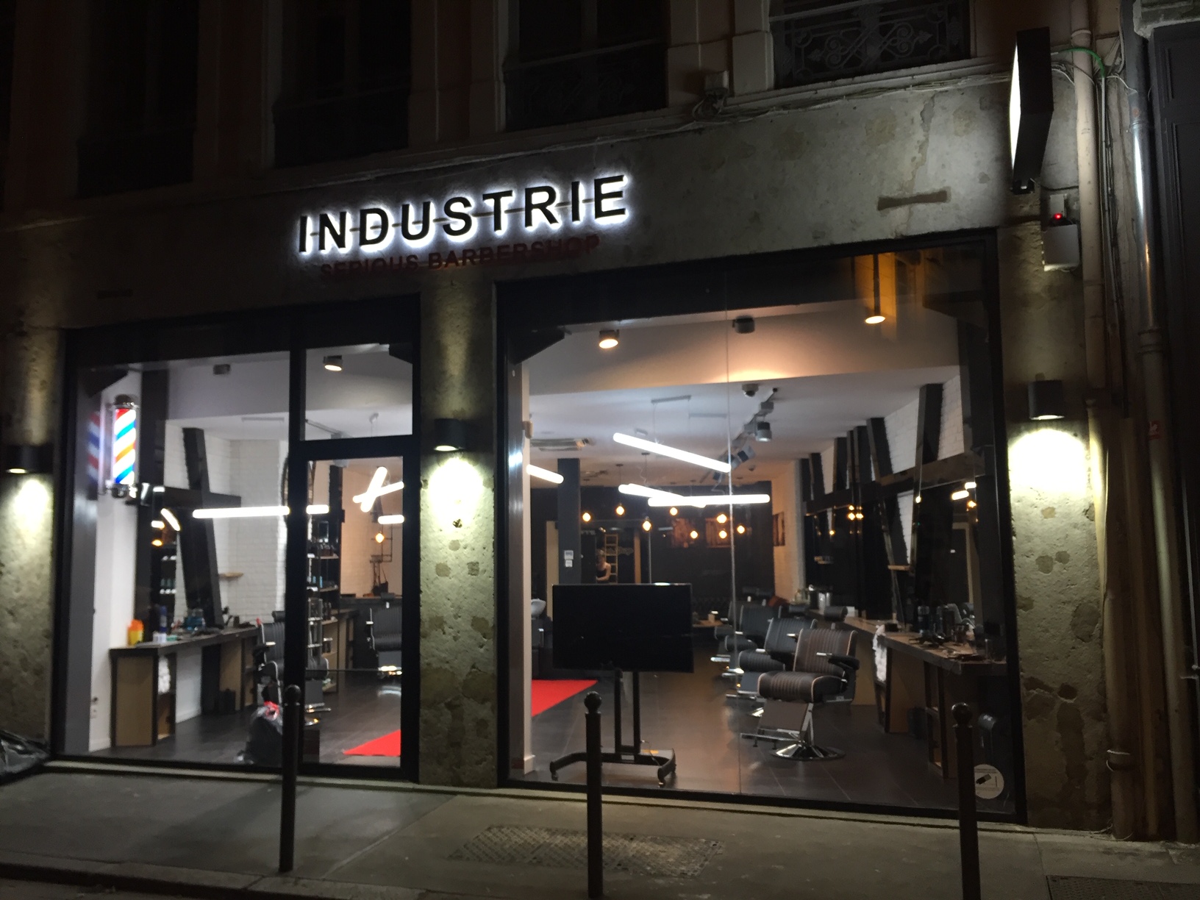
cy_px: 450
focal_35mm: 29
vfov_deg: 48.2
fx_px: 1005
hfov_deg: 61.7
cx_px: 600
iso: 100
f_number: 2.2
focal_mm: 4.15
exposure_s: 1/33
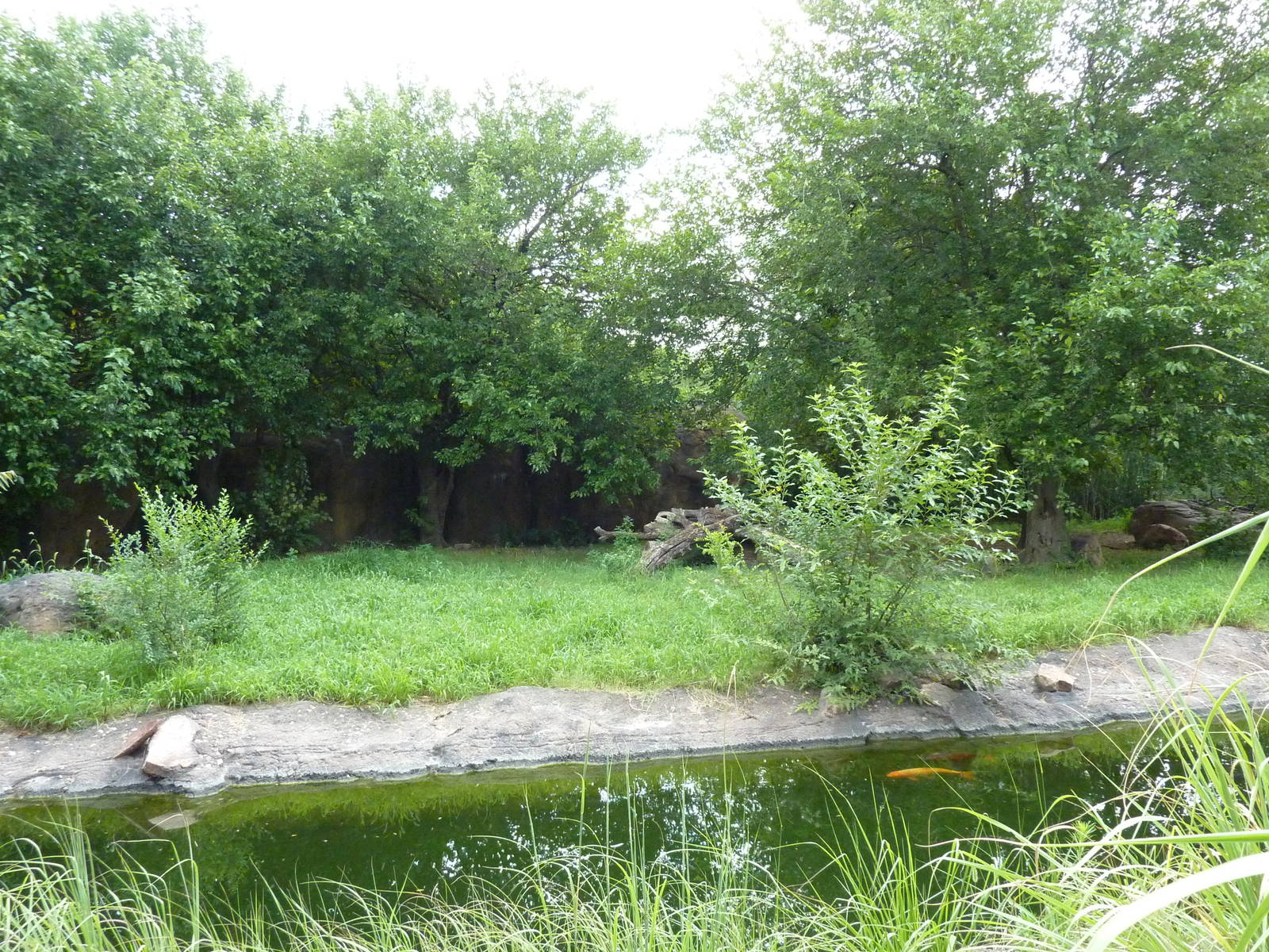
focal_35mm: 25
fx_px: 916
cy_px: 476
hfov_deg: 69.4
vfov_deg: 54.9
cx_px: 634
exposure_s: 1/250
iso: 400
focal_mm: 4.1
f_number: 3.3
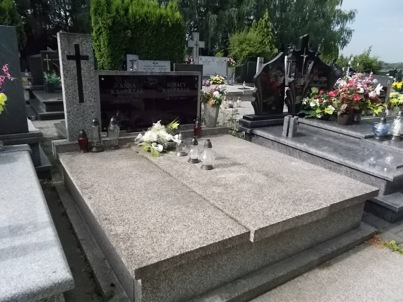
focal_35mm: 26
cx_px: 202
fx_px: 303
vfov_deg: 53.1
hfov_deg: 67.3
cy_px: 151
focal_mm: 4.6
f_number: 8
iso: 400
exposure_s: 1/500
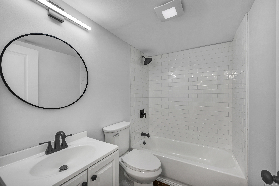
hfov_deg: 104.3
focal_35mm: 14
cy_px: 93
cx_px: 140
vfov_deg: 81.1
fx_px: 108
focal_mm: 14
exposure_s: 1/60
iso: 320
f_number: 7.1
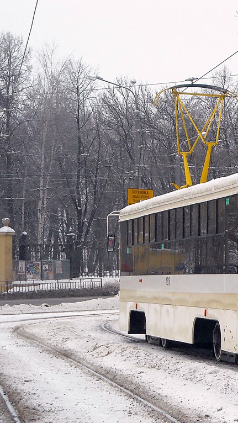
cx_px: 271
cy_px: 212
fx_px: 1716
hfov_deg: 7.9
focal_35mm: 153
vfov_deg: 14.1
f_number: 4.7
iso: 322
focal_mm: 17.1
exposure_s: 1/114
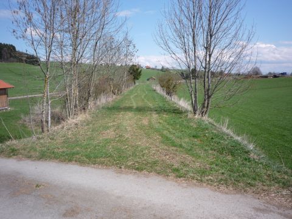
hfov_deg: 56.8
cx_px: 146
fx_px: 270
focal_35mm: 32
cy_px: 110
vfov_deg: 44.2
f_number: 5.6
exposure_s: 1/400
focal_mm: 5.2
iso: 100
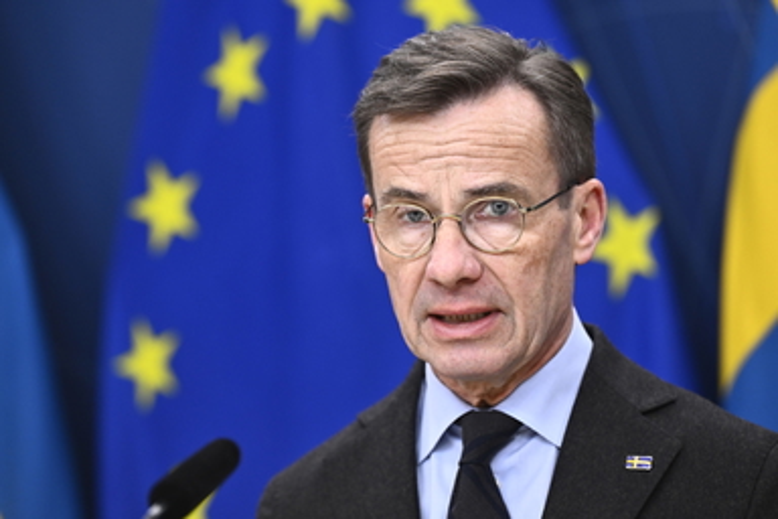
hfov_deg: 10.8
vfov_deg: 7.2
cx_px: 389
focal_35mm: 190
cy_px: 260
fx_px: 4106
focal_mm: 190
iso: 1000
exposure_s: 1/200
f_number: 4
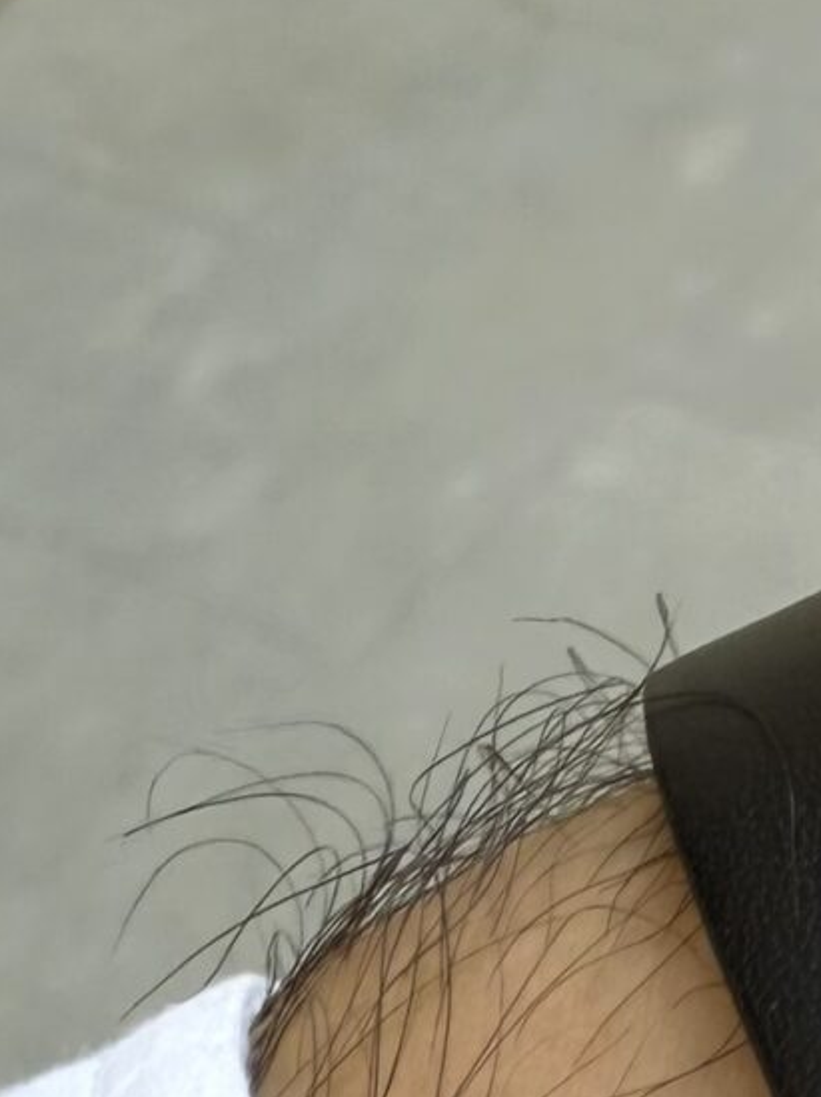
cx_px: 1270
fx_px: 3546
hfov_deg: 12.5
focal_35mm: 112
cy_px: 1585
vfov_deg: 16.2
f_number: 2.2
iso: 40
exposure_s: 1/715
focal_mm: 2.22
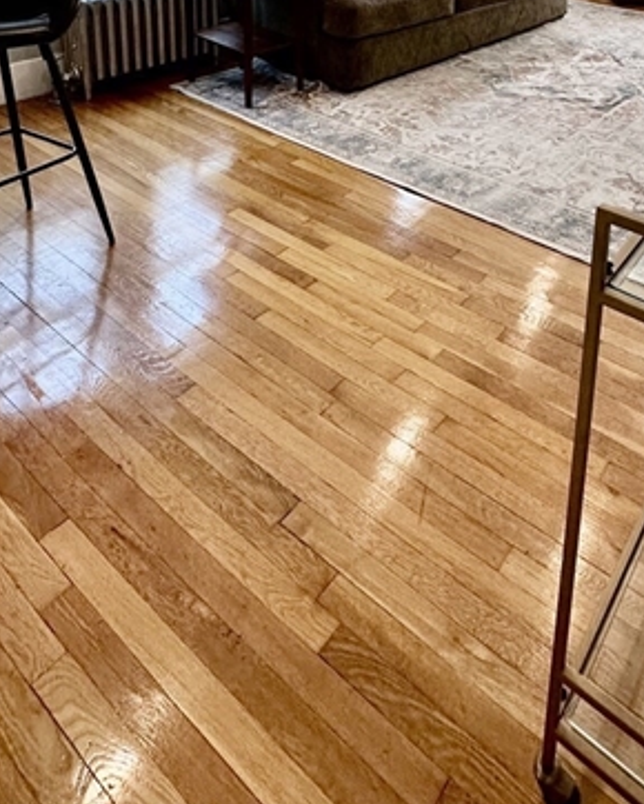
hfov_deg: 48.1
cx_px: 482
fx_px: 690
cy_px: -20
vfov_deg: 48.4
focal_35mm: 29
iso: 160
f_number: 2.2
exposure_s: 1/120
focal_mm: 2.22
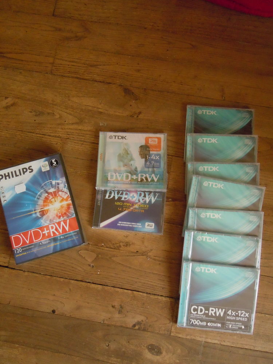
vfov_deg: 60.0
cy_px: 182
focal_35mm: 30
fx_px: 315
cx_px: 136
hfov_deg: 46.8
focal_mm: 5.4
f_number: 3.5
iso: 800
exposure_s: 1/13
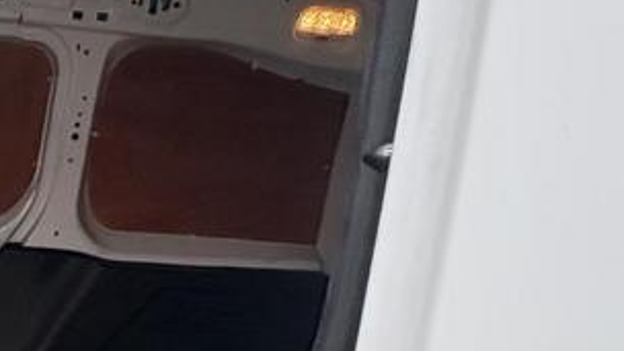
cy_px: 402
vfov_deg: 24.4
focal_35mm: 45
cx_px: -101
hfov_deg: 36.5
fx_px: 745
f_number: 2.2
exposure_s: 1/139
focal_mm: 2.22
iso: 64
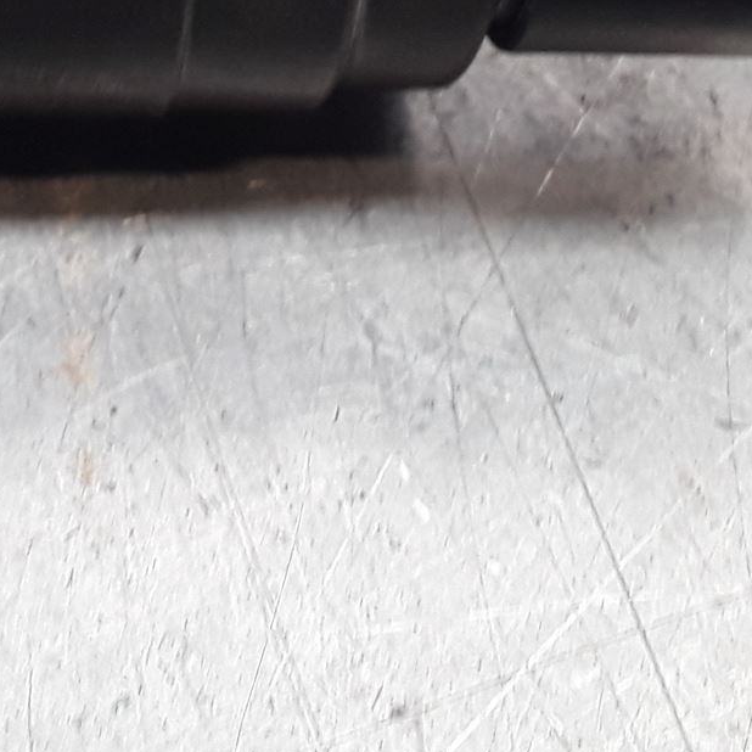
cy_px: -79
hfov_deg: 20.6
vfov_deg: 20.2
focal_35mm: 82
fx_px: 2015
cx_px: 52
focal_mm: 2.91
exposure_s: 1/50
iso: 64
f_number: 1.9
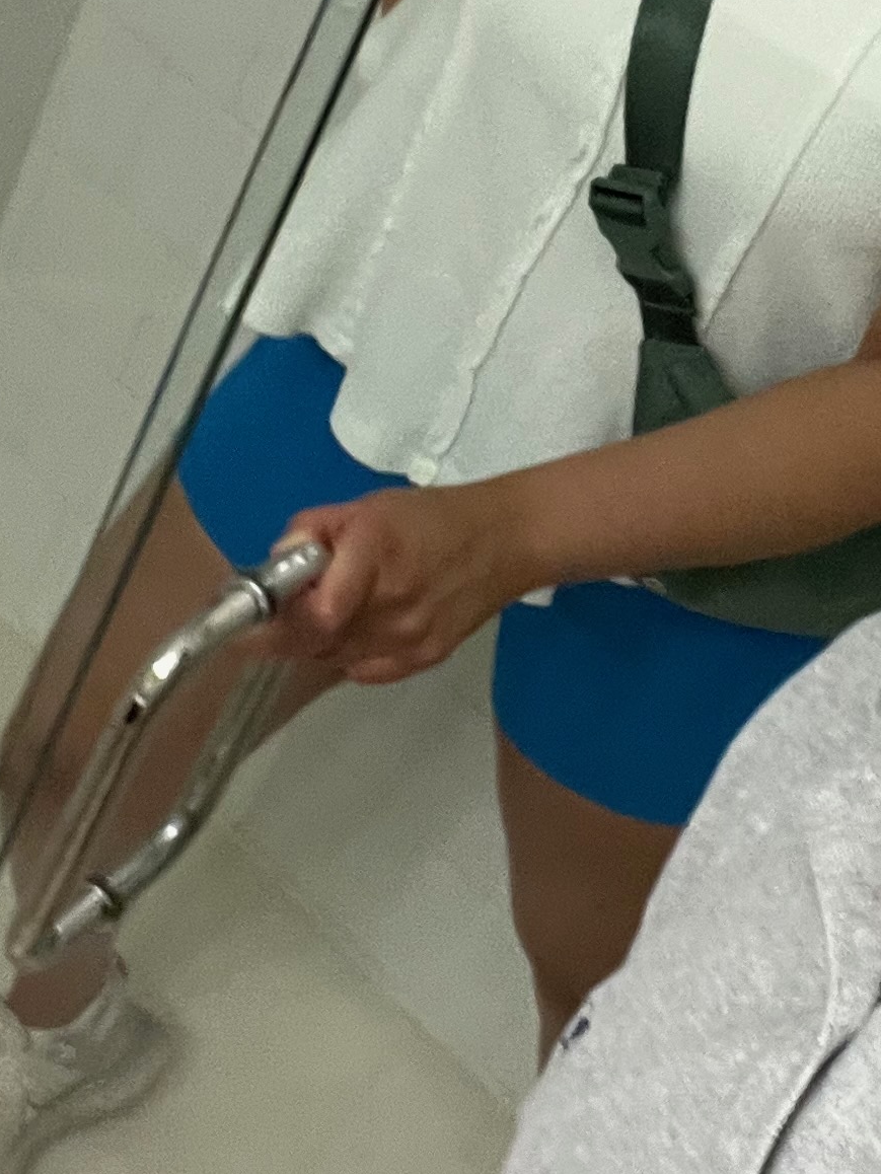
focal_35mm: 80
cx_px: 595
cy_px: 205
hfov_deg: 18.4
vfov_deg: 24.0
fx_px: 2714
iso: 250
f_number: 2.2
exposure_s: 1/60
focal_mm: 2.71
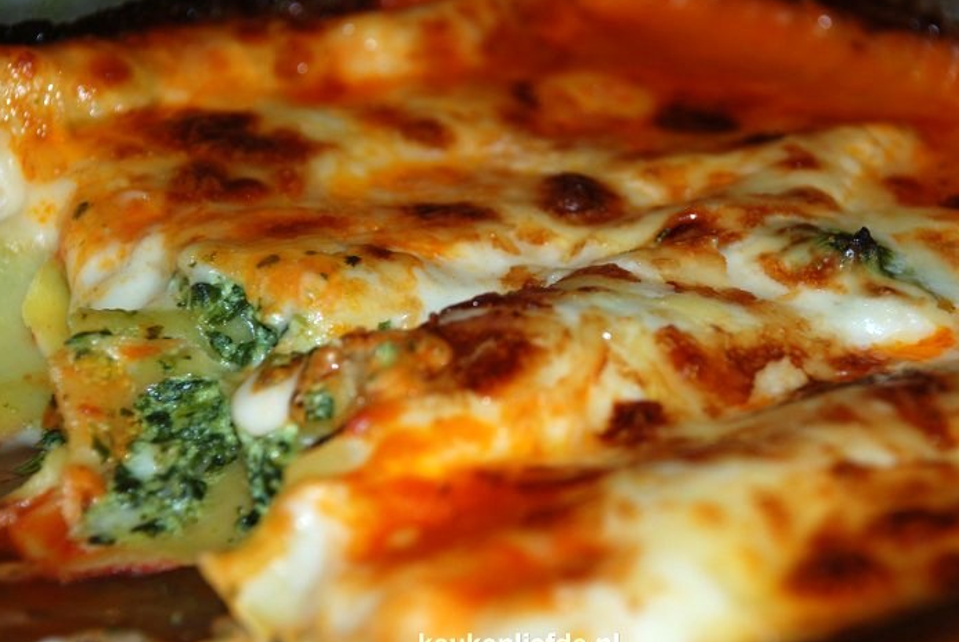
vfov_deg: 7.1
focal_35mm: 194
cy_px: 289
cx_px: 519
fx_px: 5174
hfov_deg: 10.6
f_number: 5.6
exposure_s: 1/60
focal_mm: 112
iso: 160
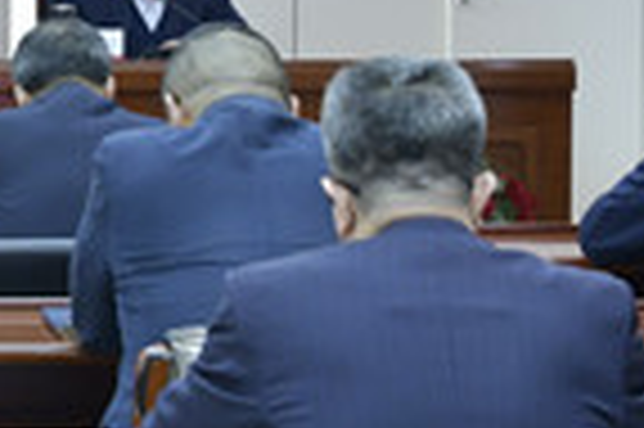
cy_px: 47
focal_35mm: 189
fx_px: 3377
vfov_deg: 7.2
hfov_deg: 10.5
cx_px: -369
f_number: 5.6
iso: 1000
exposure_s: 1/50
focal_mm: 36
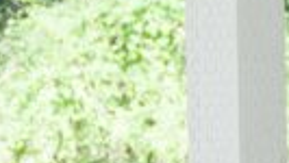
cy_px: 367
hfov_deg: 5.8
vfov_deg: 3.3
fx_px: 2822
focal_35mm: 368
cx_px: 419
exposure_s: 1/200
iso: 200
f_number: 4.8
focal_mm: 52
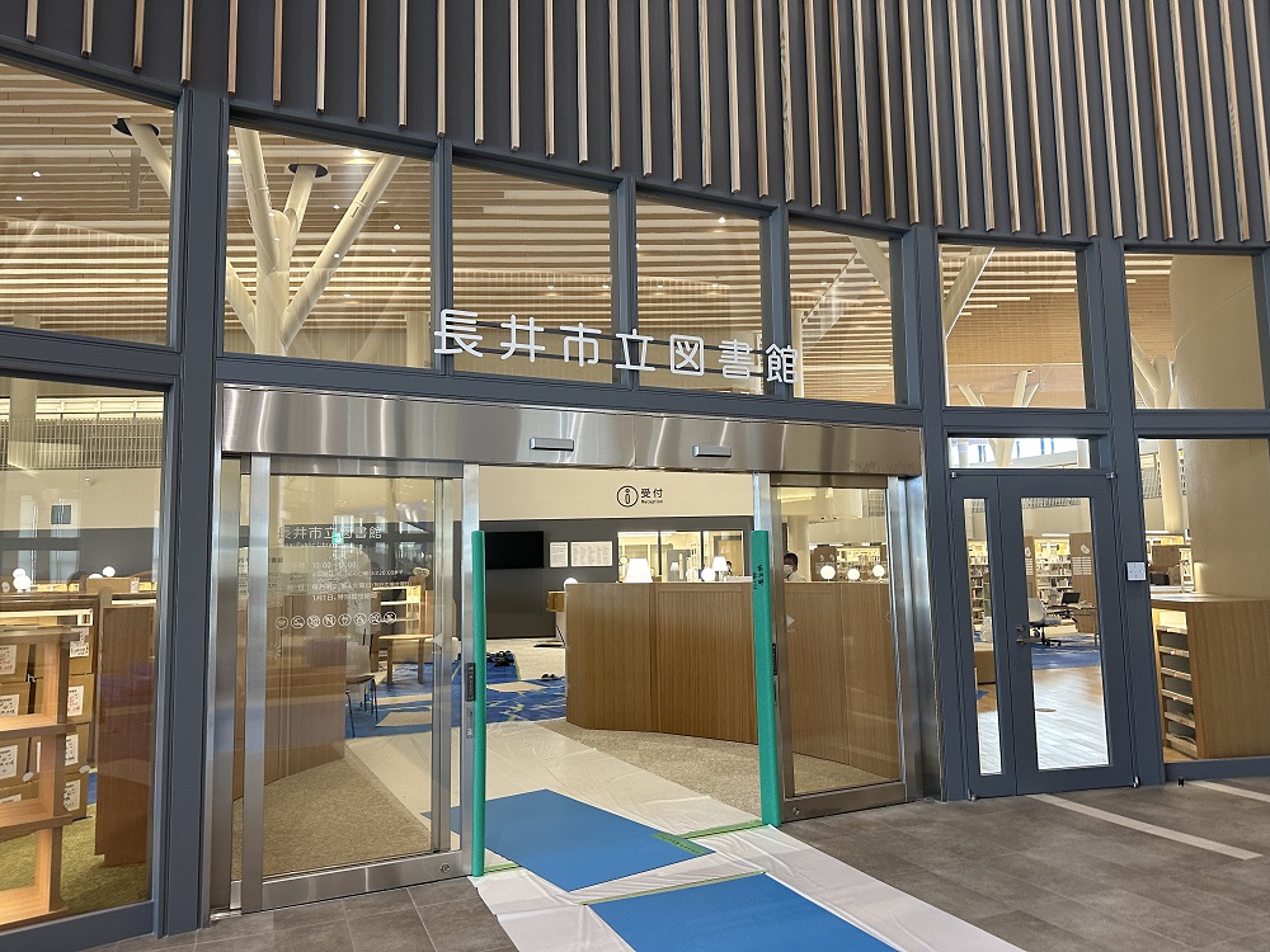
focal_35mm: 24
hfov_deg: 71.6
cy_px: 476
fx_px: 881
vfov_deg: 56.8
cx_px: 635
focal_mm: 6.86
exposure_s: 1/100
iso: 200
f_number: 1.78
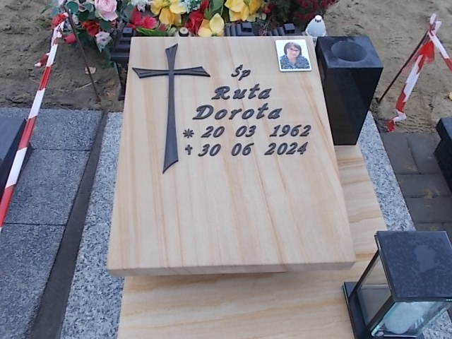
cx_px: 226
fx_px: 444
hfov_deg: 54.0
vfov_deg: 41.8
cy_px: 170
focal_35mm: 34
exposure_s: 1/60
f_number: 3.6
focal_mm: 6
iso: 80
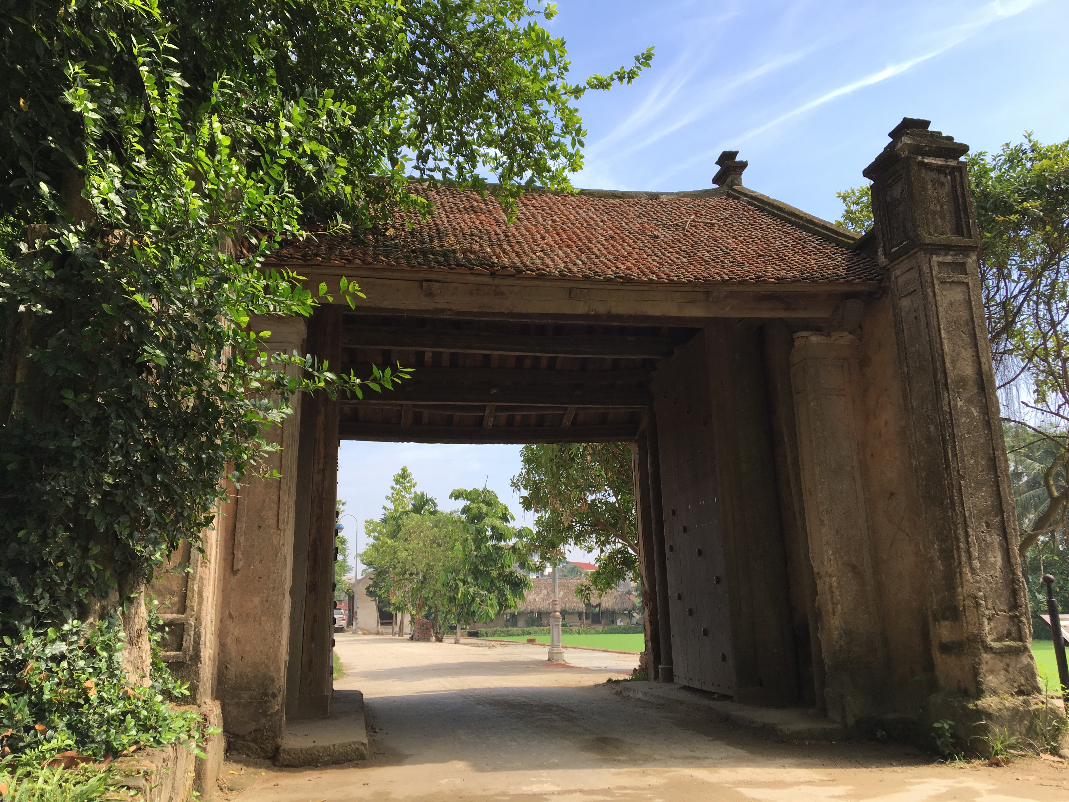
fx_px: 896
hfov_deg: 61.7
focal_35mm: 29
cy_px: 401
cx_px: 534
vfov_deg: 48.2
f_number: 2.2
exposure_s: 1/739
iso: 25
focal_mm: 4.15
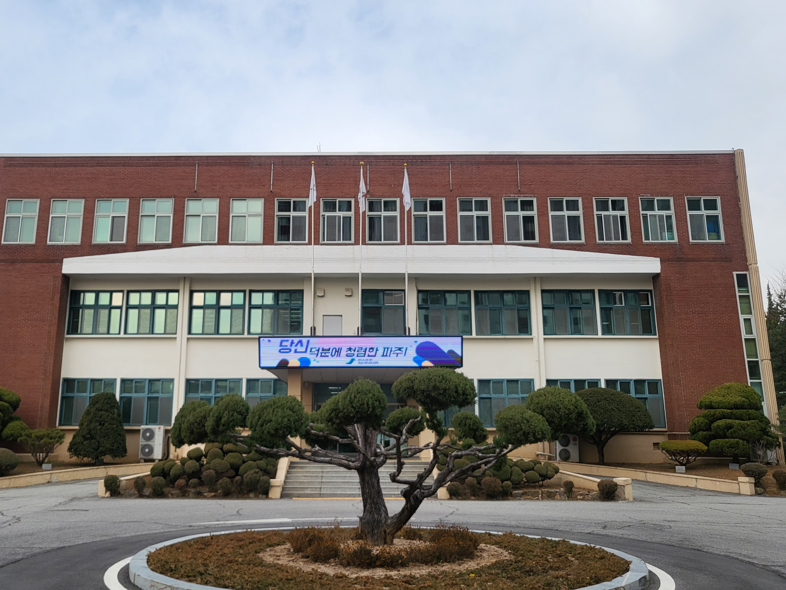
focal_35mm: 30
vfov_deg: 46.8
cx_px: 355
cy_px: 282
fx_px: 681
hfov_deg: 59.9
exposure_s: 1/1472
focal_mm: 4.25
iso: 50
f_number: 1.8
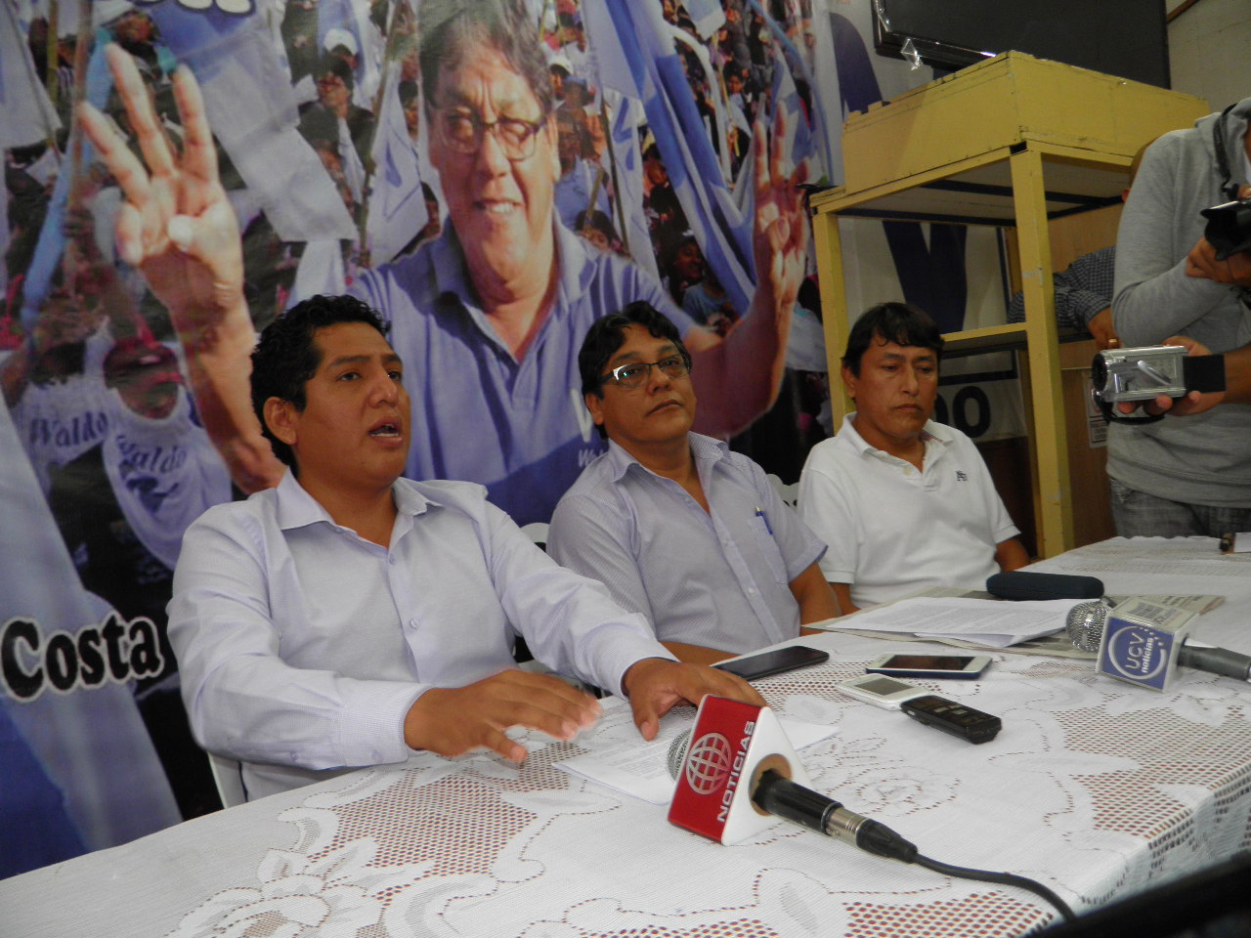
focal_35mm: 28
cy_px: 469
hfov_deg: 63.4
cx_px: 626
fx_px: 1012
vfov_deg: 49.7
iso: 100
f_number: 2.8
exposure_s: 1/30
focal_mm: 4.9
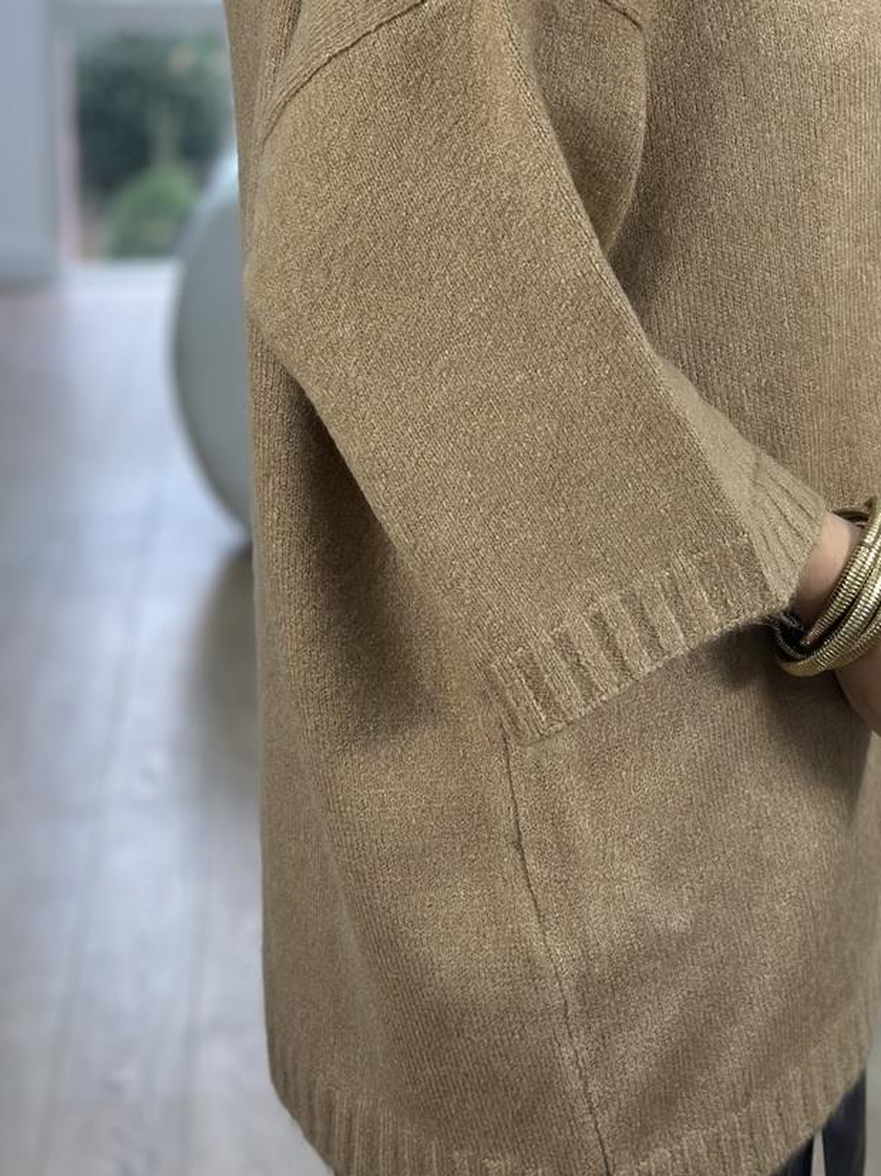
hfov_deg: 15.8
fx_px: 3158
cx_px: 720
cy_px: 363
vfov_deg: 21.0
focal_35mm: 93
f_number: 1.78
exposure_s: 1/100
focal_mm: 6.86
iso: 80
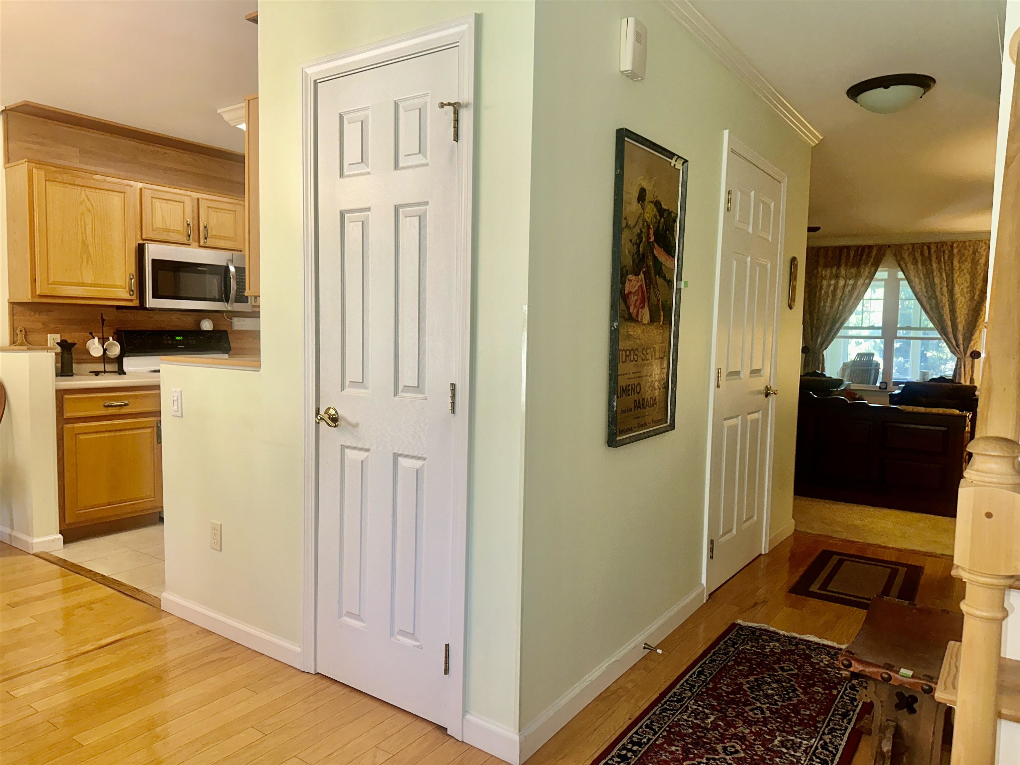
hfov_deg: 71.6
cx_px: 510
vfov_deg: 56.8
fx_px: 707
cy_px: 382
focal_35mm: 24
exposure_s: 1/120
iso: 160
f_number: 1.78
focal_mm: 6.86
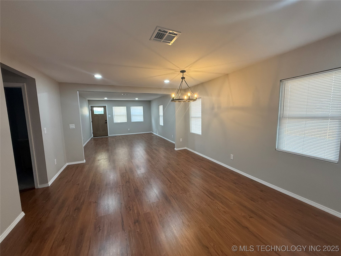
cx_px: 170
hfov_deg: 102.1
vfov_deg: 85.7
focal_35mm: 14
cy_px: 128
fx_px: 138
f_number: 2.2
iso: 320
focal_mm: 2.22
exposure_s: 1/120
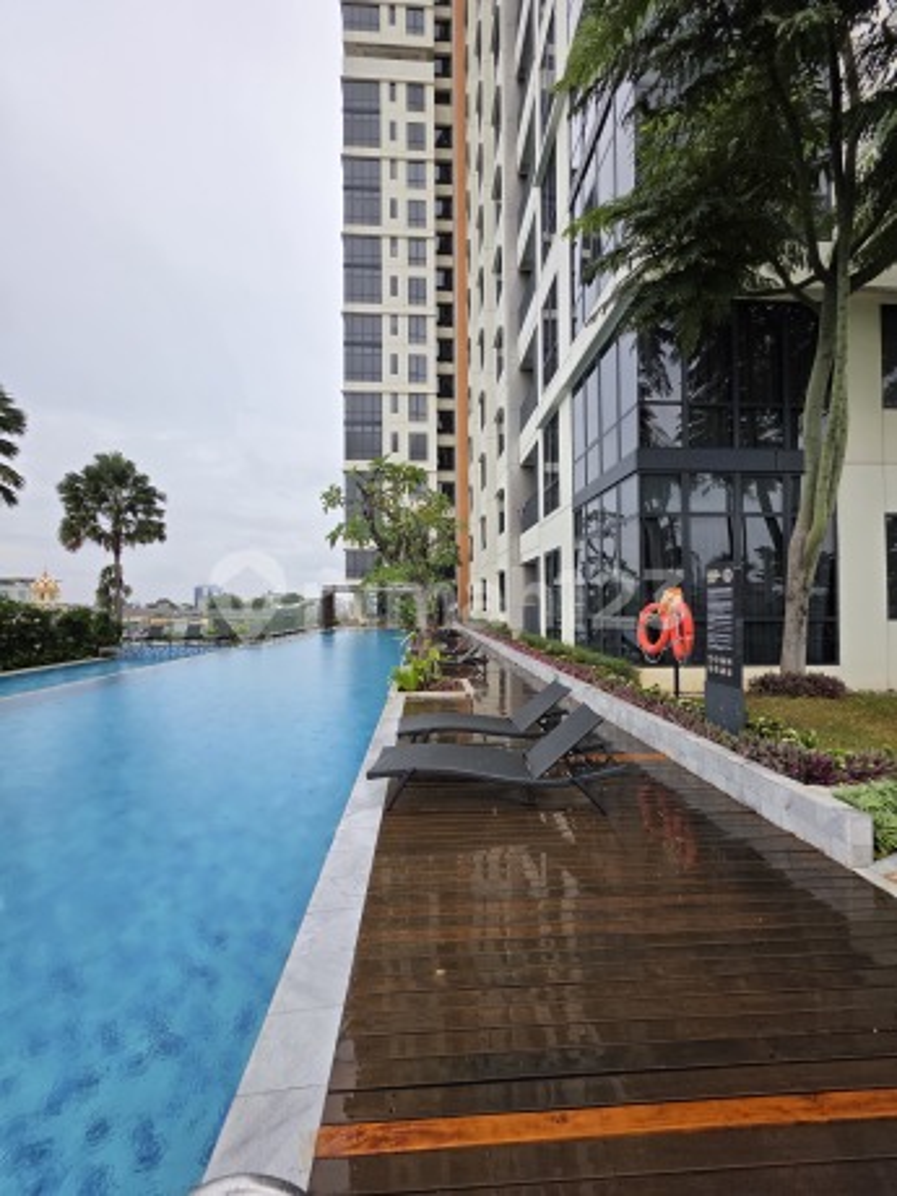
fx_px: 449
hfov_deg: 89.9
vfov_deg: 106.2
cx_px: 448
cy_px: 598
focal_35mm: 13
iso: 40
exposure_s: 1/1036
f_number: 1.9
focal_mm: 2.2
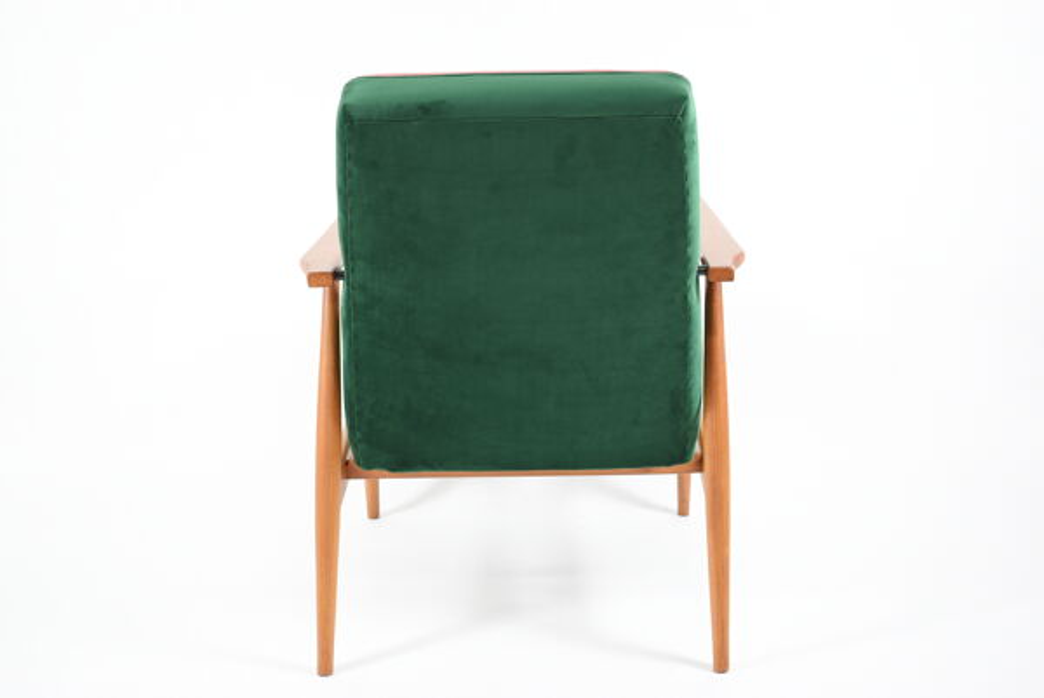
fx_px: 1393
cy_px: 349
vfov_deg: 28.1
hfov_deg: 41.1
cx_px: 522
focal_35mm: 48
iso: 100
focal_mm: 32
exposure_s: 1/6
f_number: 4.5
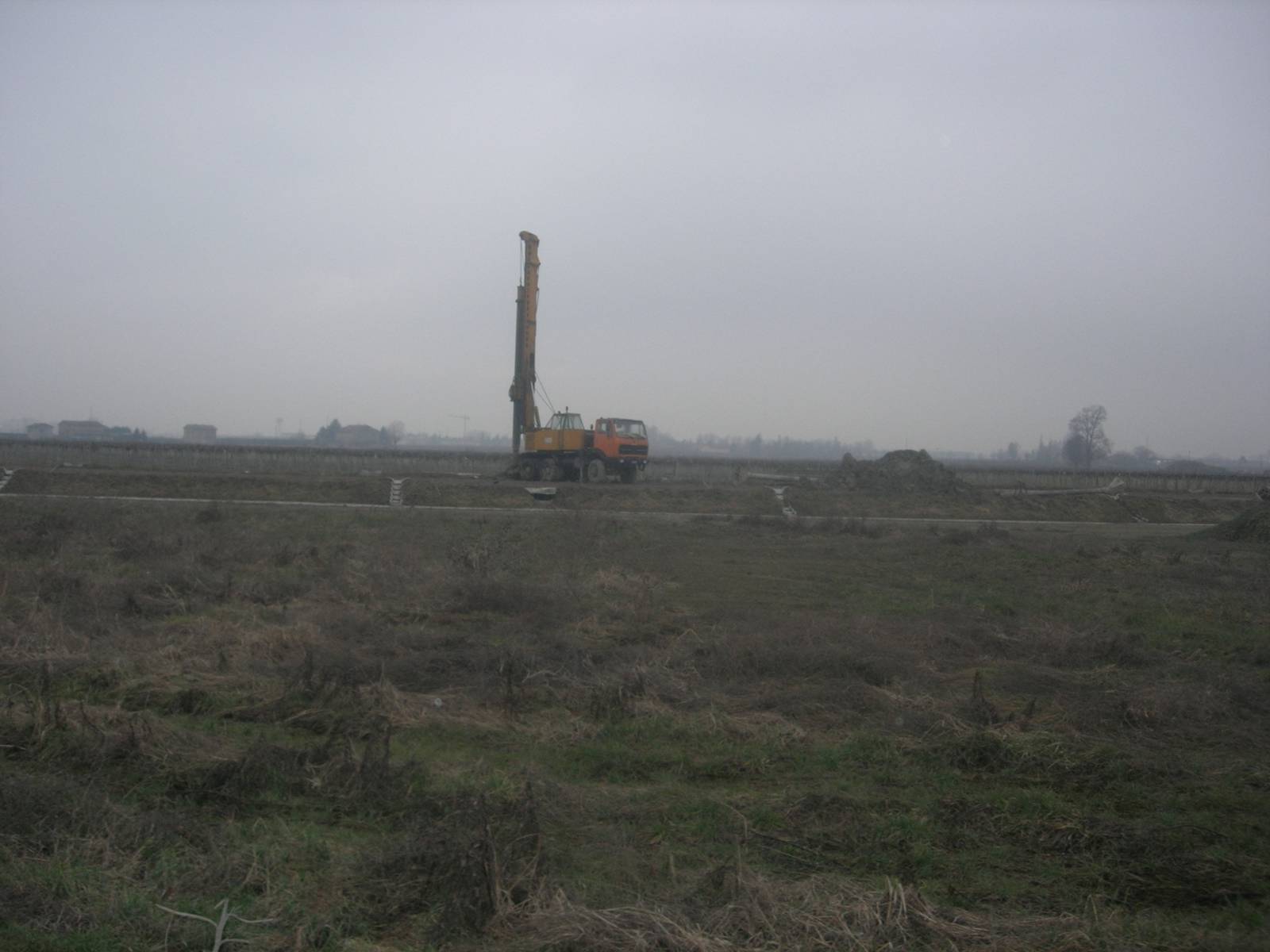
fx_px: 1394
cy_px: 476
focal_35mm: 38
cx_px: 635
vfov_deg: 37.7
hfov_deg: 49.0
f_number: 2.8
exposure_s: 1/267
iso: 78
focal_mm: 7.8
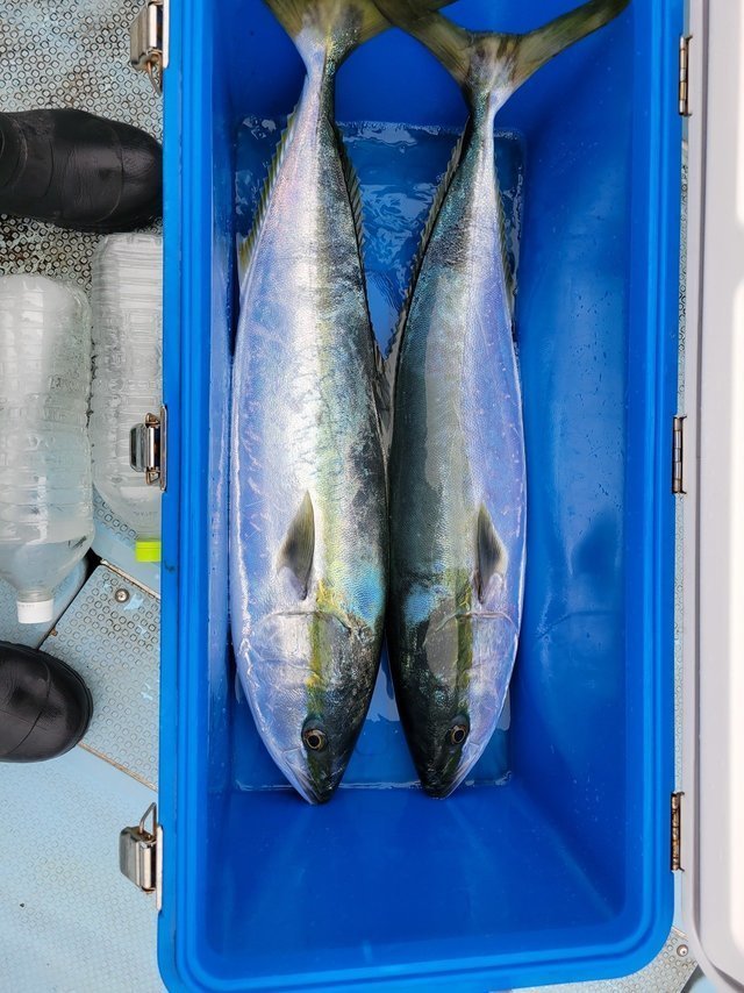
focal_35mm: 26
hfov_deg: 53.0
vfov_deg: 67.3
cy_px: 496
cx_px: 372
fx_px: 745
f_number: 1.8
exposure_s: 1/292
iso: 40
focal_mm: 5.4
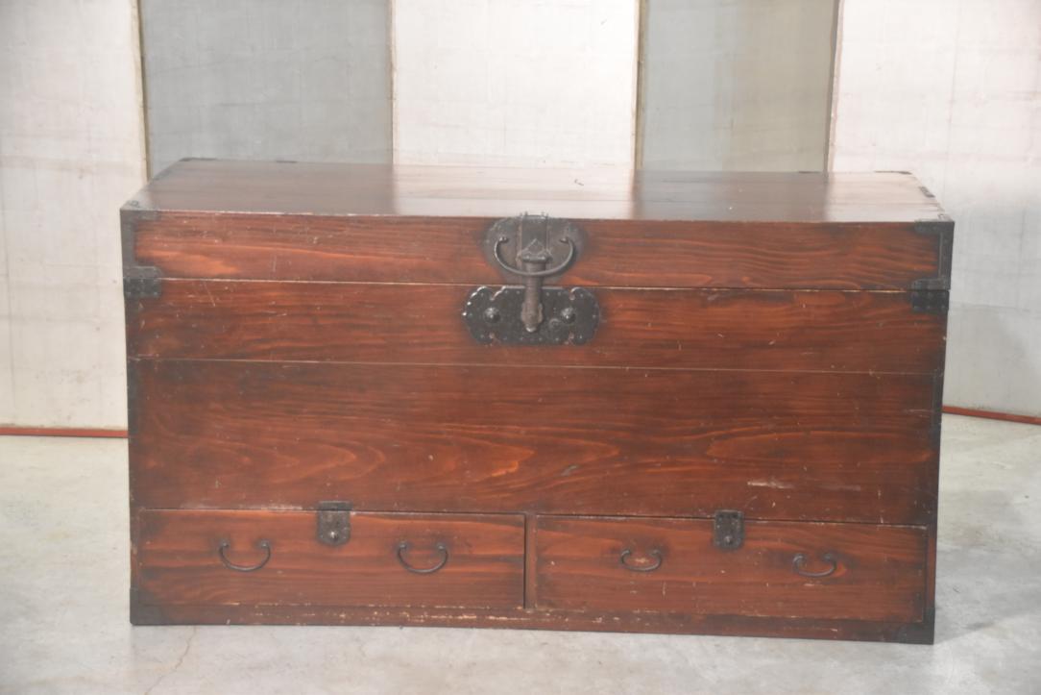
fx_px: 2256
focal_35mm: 78
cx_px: 520
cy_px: 348
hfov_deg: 26.0
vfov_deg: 17.5
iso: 2500
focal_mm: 52
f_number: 4.8
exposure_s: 1/60
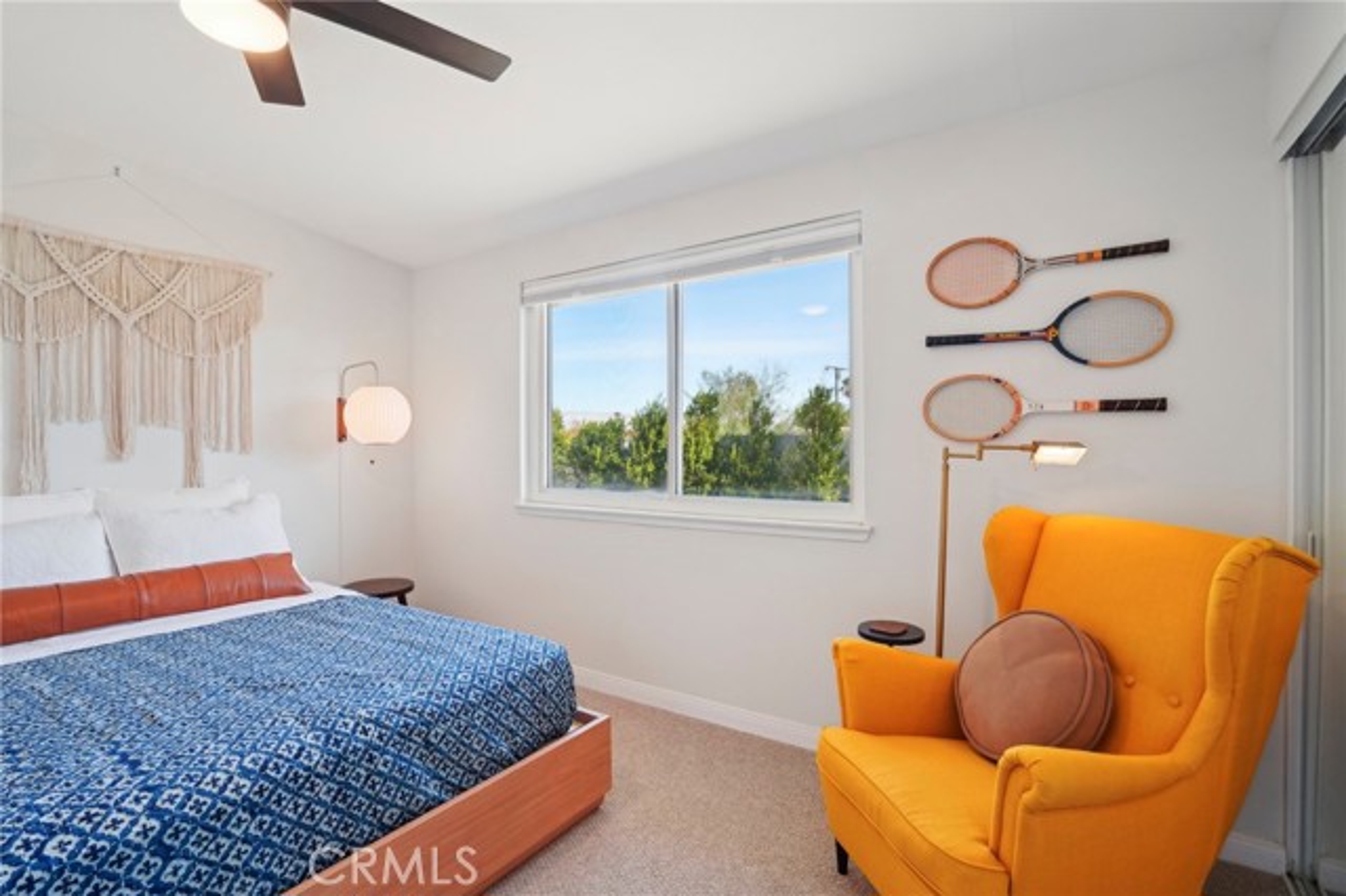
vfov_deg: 73.7
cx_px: 673
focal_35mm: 16
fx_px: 598
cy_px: 448
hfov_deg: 96.8
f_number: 8
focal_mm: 16
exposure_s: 1/30
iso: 320
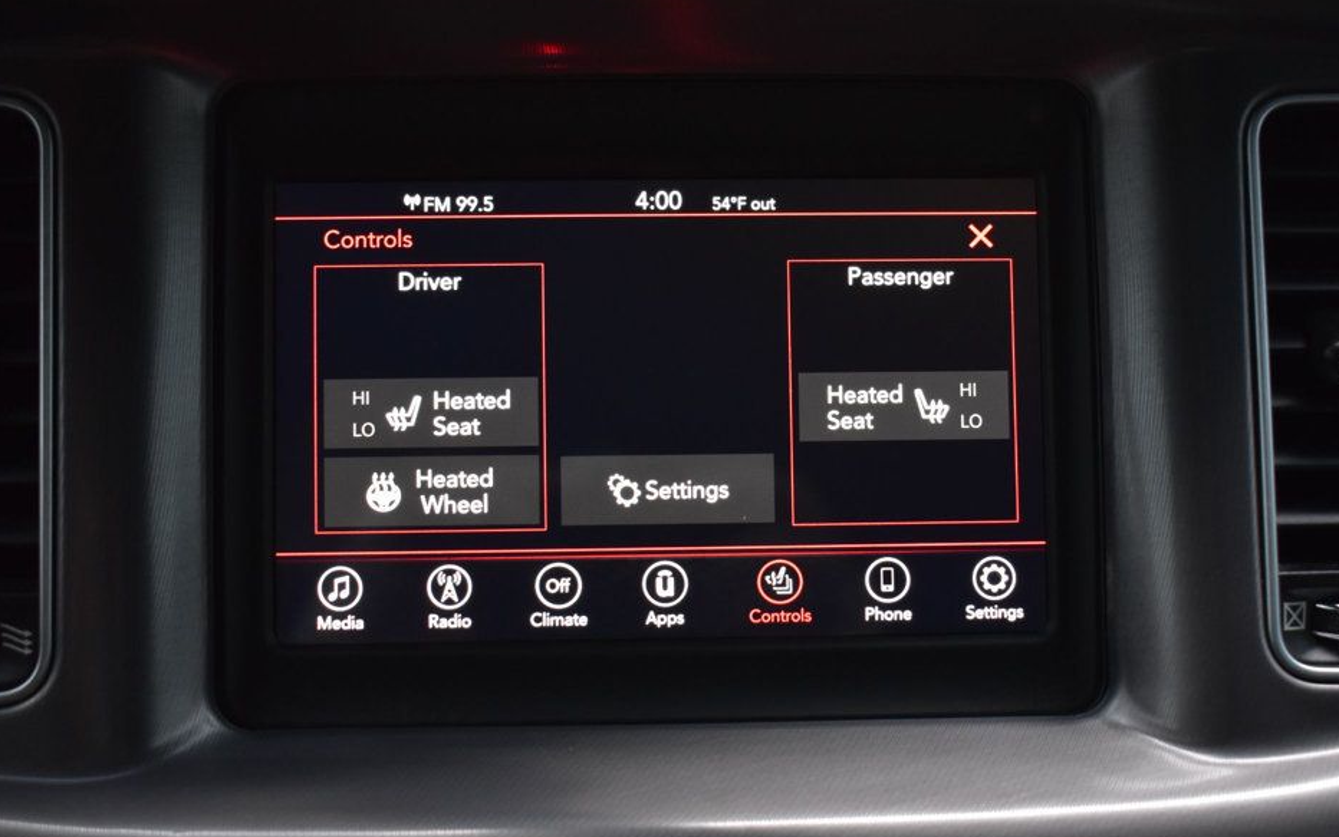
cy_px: 475
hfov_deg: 42.6
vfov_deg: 27.4
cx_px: 682
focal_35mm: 47
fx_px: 1716
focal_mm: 28
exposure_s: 1/15
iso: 1600
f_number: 4.5
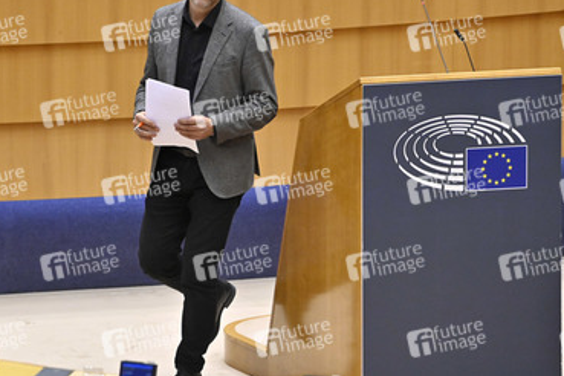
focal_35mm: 378
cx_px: 252
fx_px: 5922
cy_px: 148
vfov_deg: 3.6
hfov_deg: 5.5
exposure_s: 1/640
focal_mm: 310
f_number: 5.6
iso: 4000
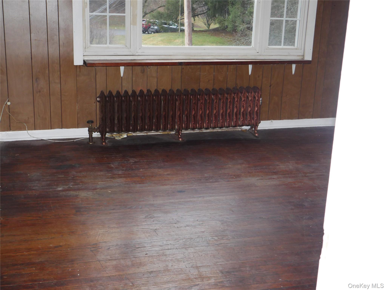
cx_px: 193
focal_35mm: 44
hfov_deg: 42.9
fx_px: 491
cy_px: 145
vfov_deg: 32.9
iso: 1000
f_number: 4.7
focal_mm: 22
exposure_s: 1/160
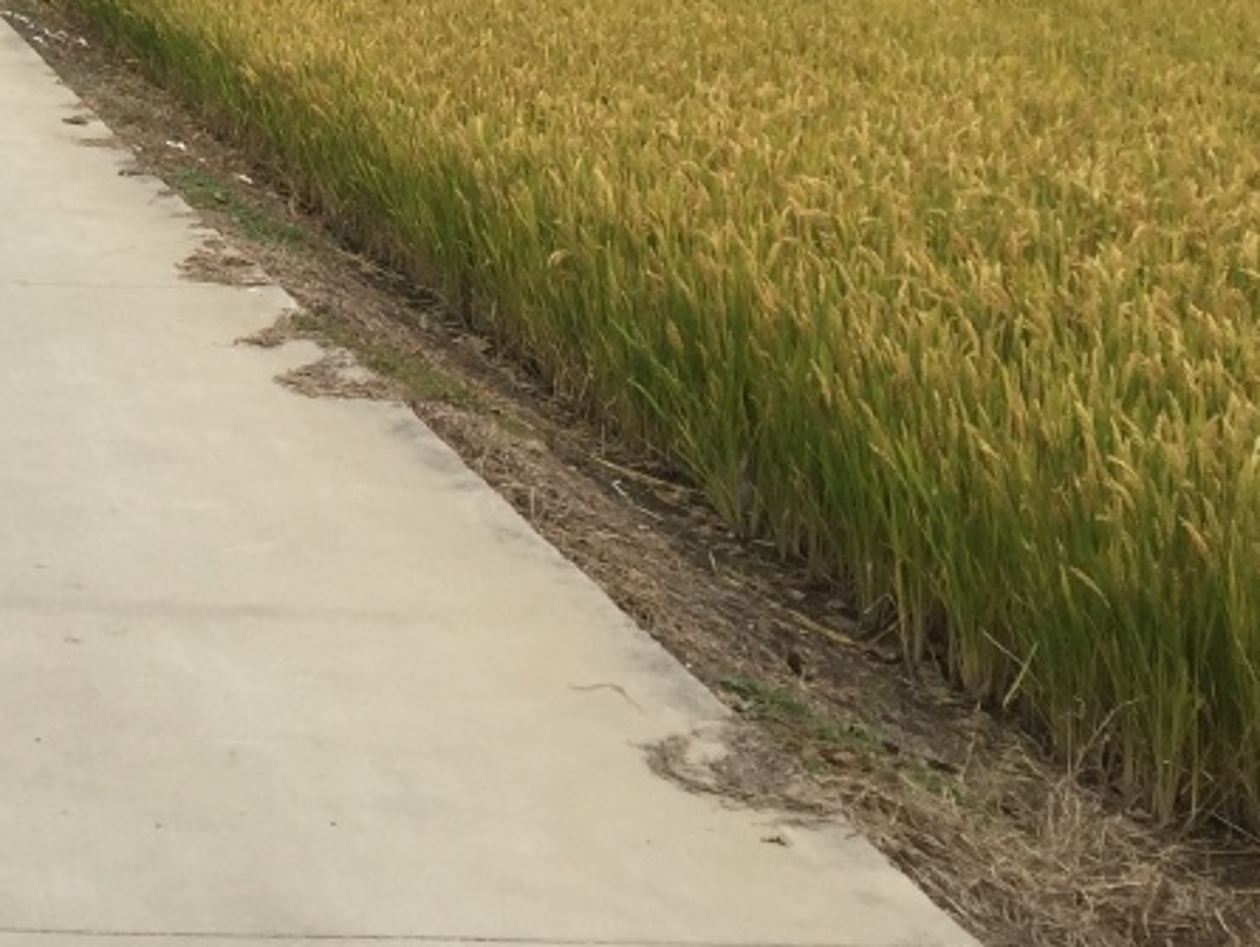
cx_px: -260
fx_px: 2841
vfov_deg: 18.4
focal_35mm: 78
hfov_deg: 22.9
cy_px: -14
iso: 32
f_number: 2.2
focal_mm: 4.15
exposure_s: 1/2639
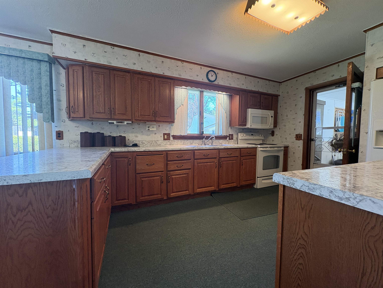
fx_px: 155
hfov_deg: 102.1
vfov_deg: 85.7
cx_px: 192
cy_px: 144
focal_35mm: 14
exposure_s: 1/60
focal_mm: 2.22
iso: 320
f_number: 2.2
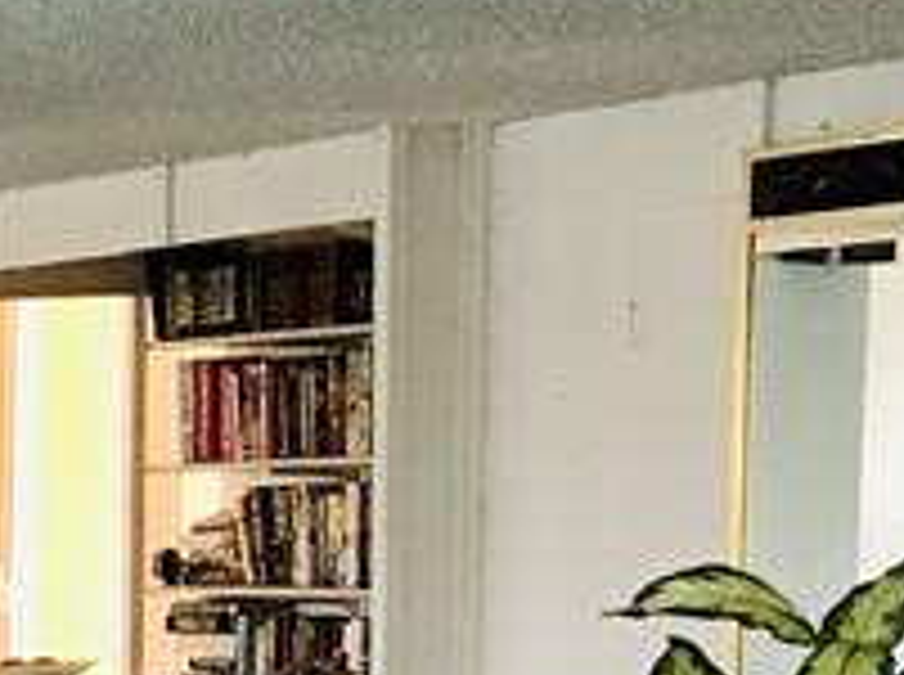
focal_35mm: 143
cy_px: 945
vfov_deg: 10.1
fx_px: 3728
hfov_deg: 11.8
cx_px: -1124
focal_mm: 3.99
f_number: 1.8
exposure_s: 1/30
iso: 32
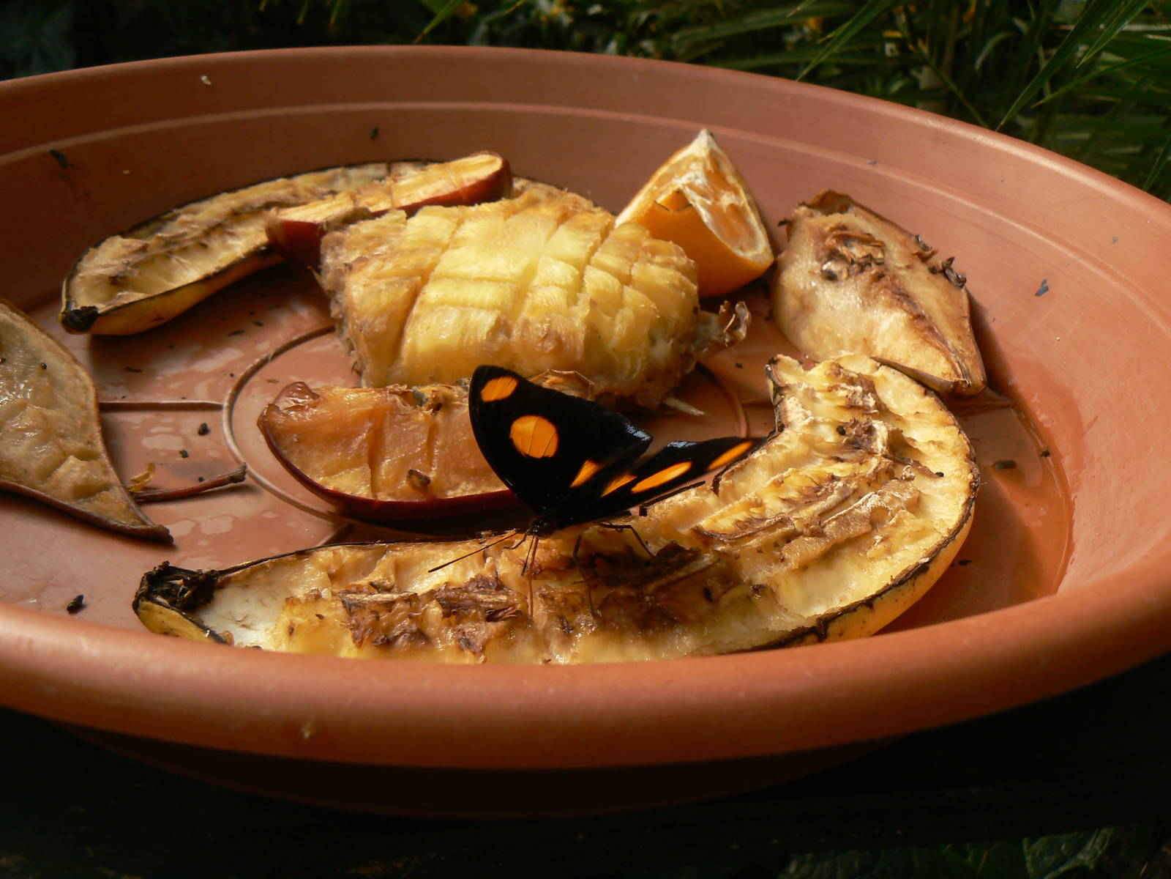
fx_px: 1218
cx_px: 586
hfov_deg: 51.4
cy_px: 440
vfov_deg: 39.7
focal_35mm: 36
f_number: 5.6
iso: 100
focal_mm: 6
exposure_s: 1/250
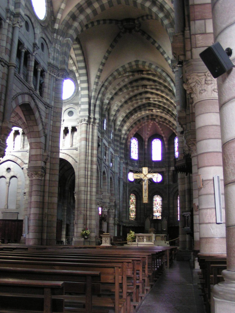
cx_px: 118
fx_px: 344
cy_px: 156
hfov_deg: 37.7
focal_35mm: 38
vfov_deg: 49.0
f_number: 2.8
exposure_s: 1/5
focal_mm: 5.8
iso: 200
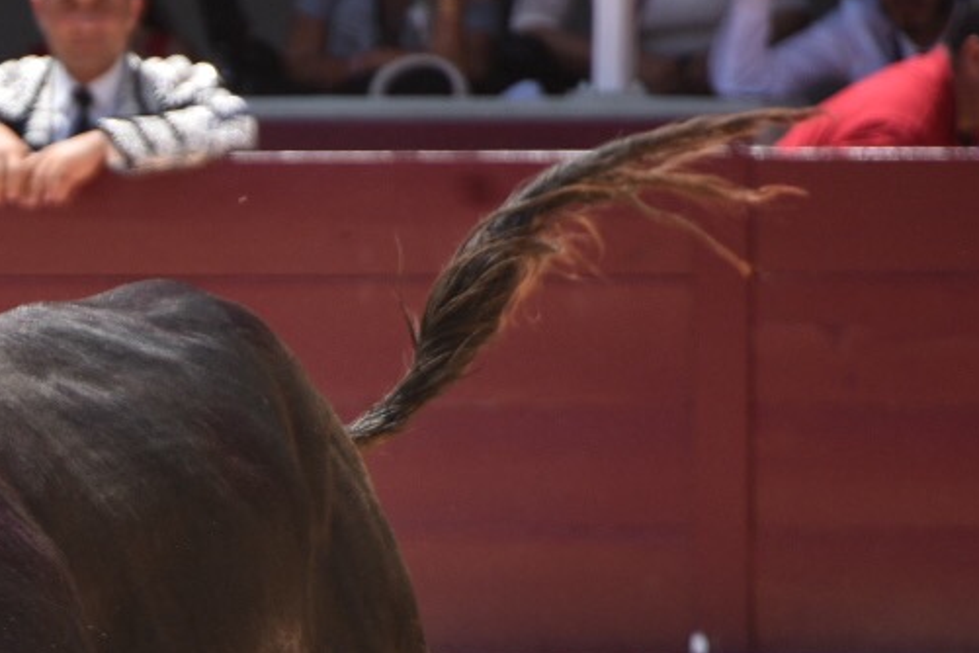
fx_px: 26404
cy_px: 700
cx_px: -274
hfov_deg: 2.1
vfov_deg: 1.4
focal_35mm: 971
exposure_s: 1/1250
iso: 400
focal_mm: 300
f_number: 5.6
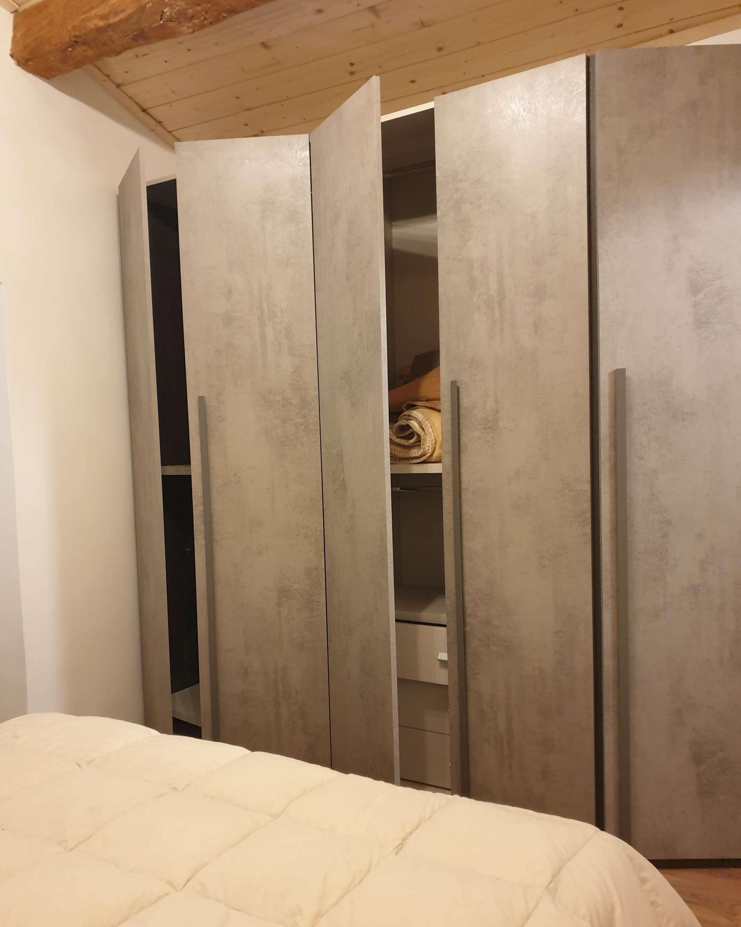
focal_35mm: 28
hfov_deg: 51.5
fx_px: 768
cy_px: 488
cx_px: 360
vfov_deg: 62.2
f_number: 1.5
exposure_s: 1/33
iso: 320
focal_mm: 4.3
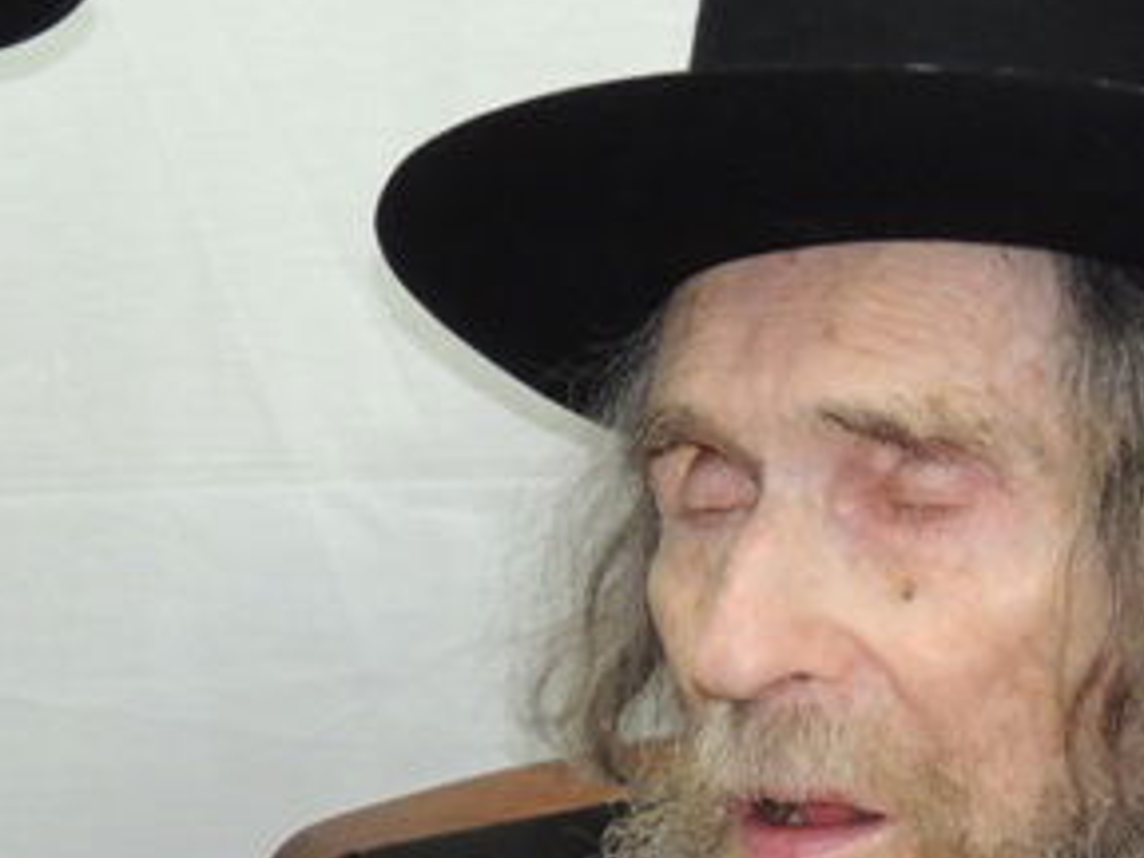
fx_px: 4693
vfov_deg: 10.4
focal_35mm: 142
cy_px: 445
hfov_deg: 13.5
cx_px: -226
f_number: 3.3
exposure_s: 1/30
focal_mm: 7.1
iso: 400
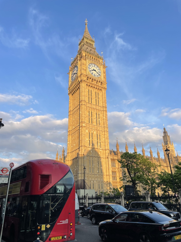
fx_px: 181
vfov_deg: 67.3
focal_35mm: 26
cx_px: 90
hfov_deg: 53.1
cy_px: 121
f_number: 1.6
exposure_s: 1/1006
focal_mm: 4.2
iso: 32
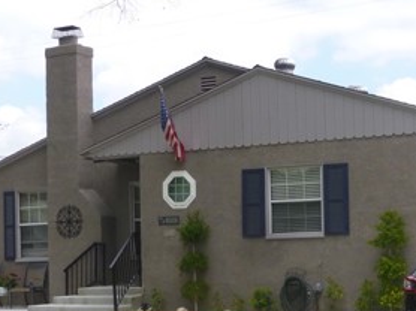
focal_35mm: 83
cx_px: 247
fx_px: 997
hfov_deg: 23.5
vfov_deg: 17.6
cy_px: 251
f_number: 3.6
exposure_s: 1/640
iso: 100
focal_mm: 6.5
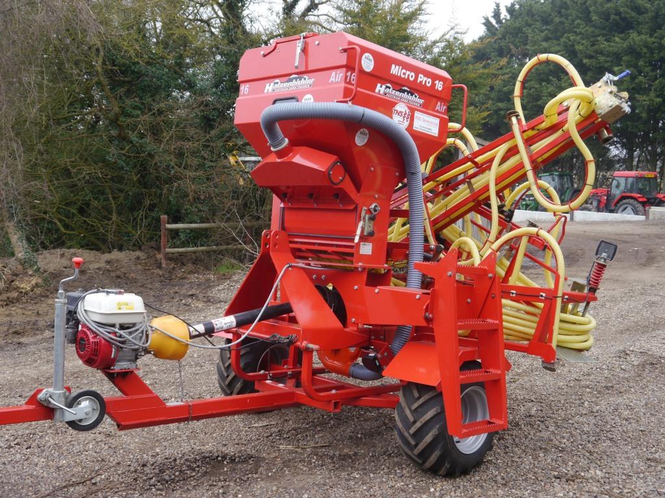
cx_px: 332
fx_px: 768
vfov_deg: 36.0
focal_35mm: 40
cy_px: 249
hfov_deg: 46.8
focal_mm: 20
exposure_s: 1/125
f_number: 5
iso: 160
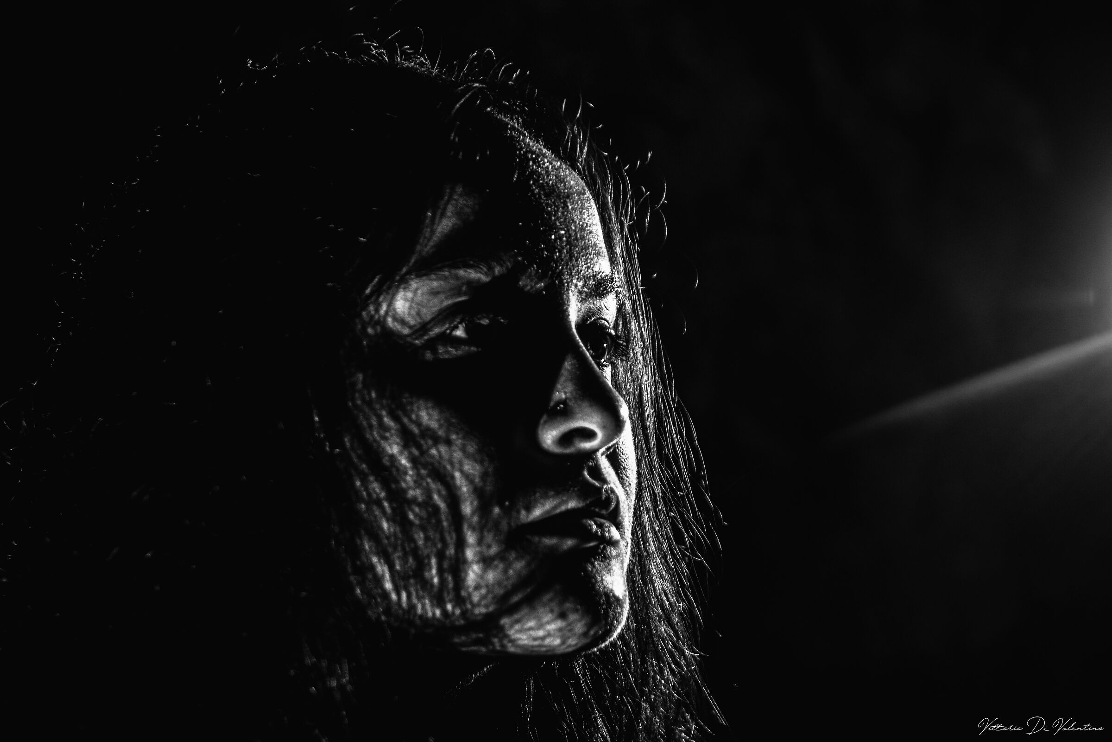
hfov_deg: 28.1
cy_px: 371
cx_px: 556
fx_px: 2224
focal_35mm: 72
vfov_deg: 18.9
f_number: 3.5
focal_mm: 48
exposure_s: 1/3
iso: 200
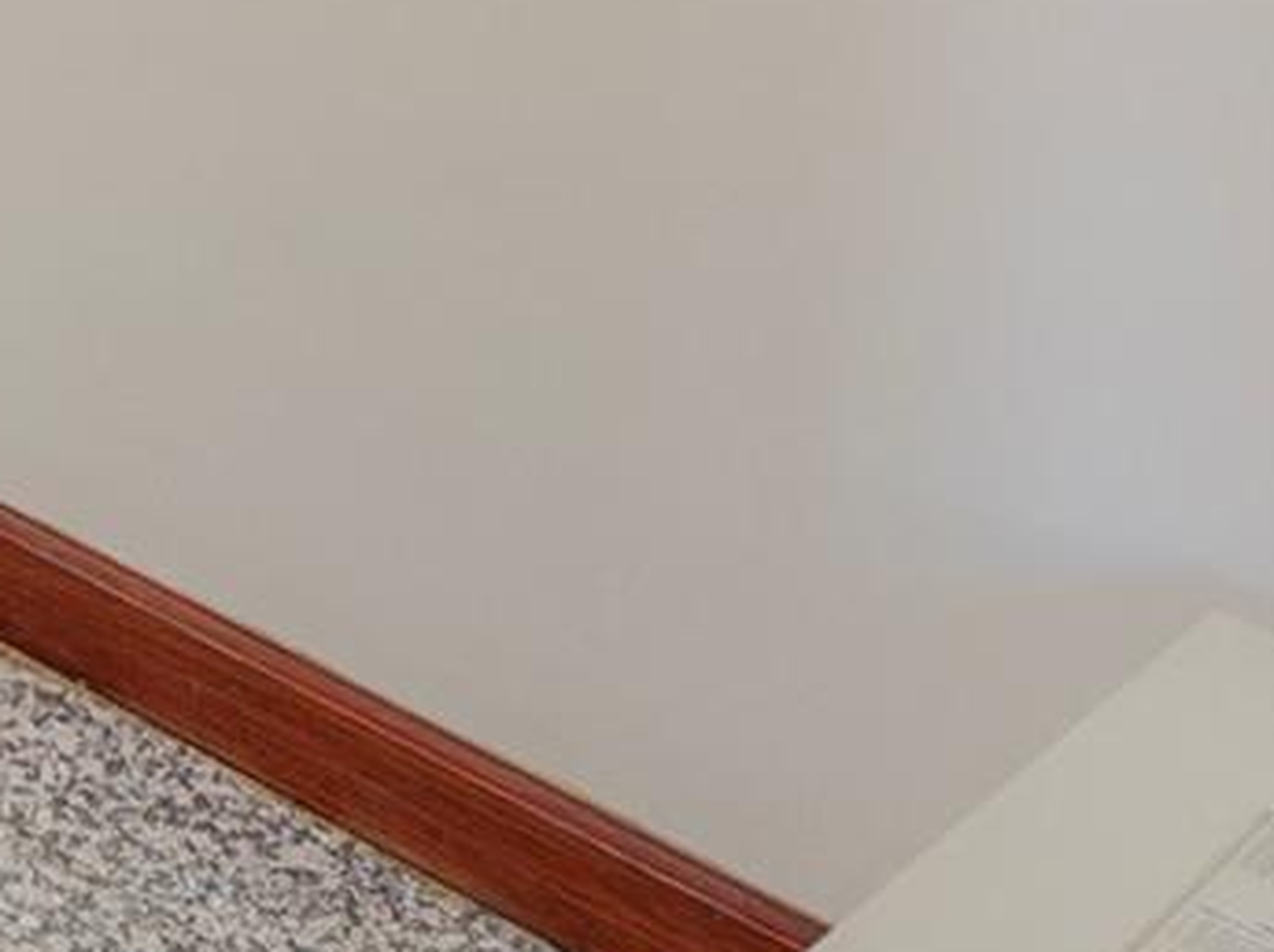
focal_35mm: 80
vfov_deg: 13.2
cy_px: -1404
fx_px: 2941
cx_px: -1300
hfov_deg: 17.3
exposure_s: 1/1.25
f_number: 8
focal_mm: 14
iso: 100
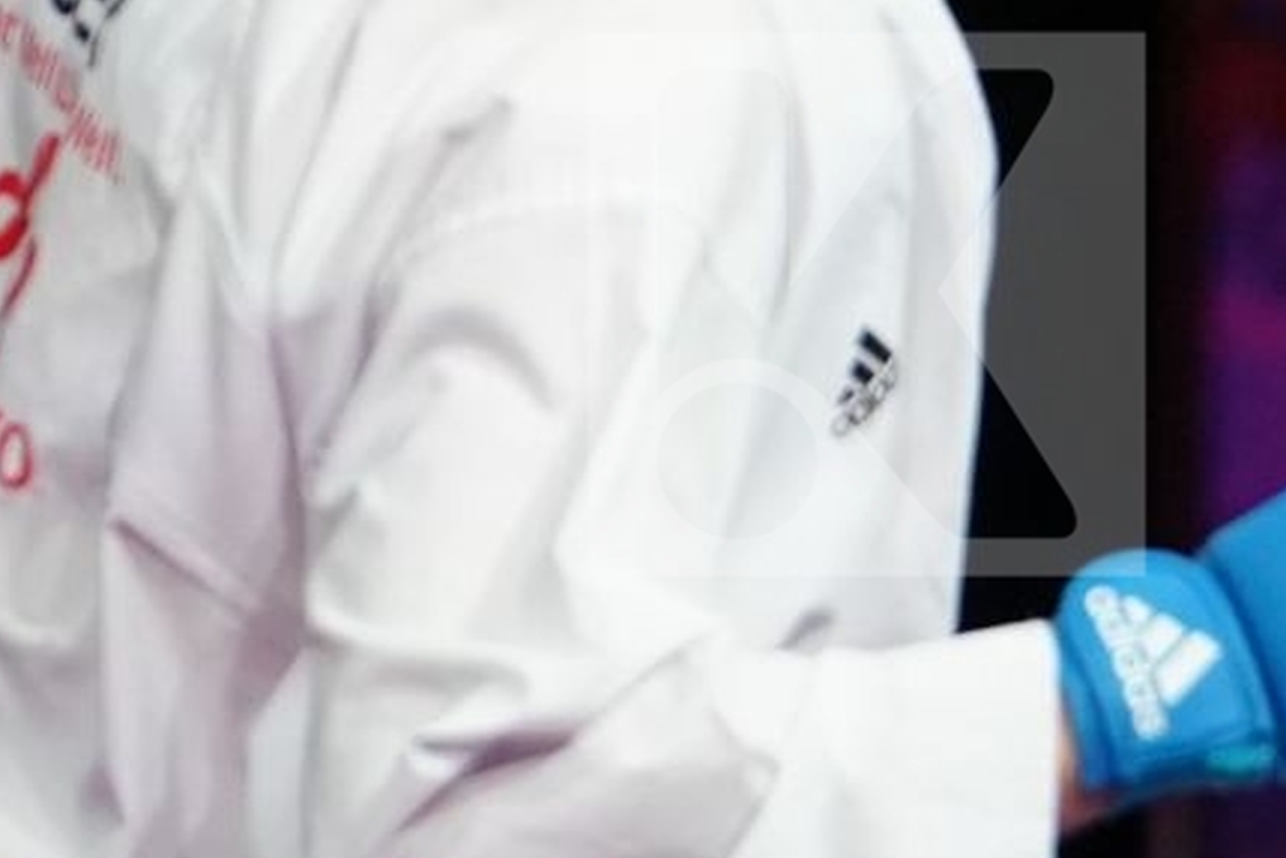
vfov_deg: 1.1
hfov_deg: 1.6
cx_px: -147
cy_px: 305
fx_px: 44844
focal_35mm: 1255
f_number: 2.8
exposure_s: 1/1000
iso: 2500
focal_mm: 200
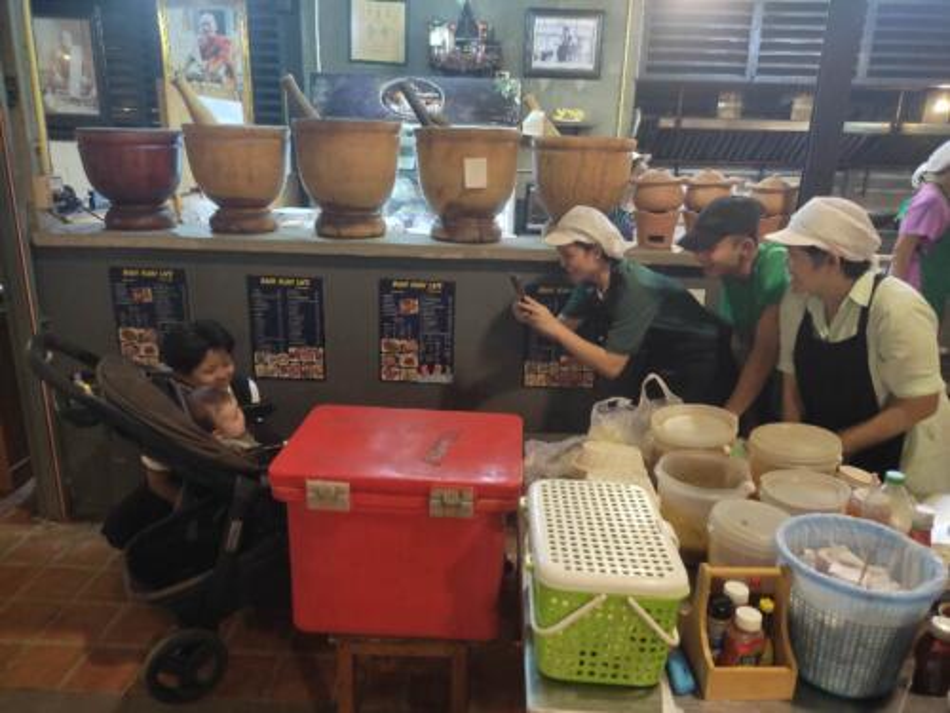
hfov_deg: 67.3
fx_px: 714
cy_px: 356
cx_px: 475
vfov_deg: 53.1
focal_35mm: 26
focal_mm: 4.74
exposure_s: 1/25
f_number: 1.79
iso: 725
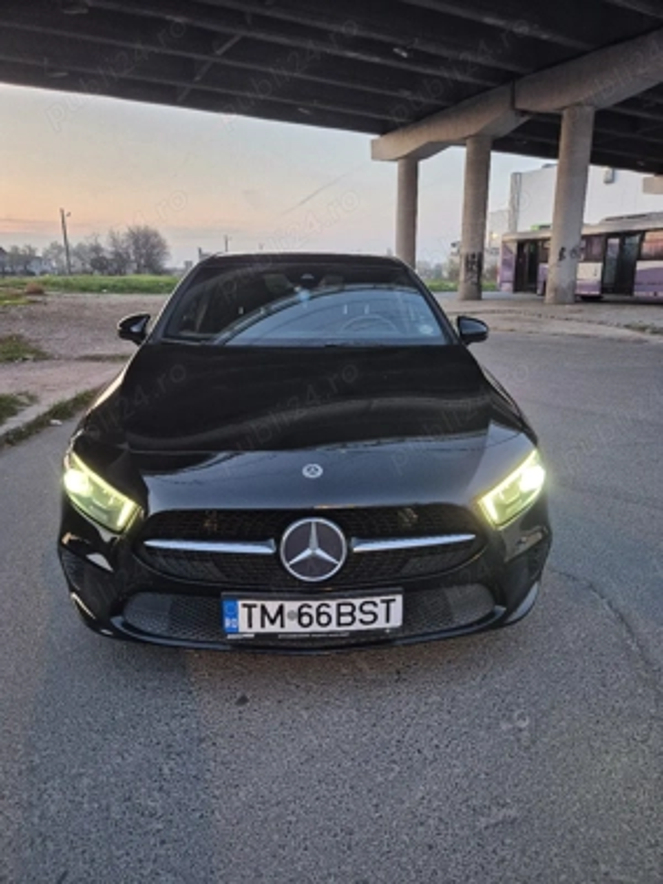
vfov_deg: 73.9
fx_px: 587
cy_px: 442
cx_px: 332
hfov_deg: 58.9
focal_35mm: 23
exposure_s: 1/33
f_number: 1.8
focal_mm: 5.4
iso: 400
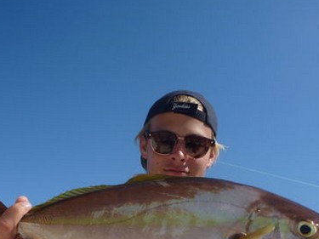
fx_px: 433
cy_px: 175
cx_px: 134
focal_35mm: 47
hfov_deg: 40.3
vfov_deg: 30.4
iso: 100
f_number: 3.3
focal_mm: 4.9
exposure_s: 1/1300
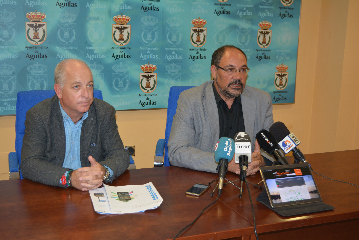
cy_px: 120
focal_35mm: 51
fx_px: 509
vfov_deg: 26.5
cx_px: 180
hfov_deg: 38.9
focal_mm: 34
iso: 720
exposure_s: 1/60
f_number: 4.5
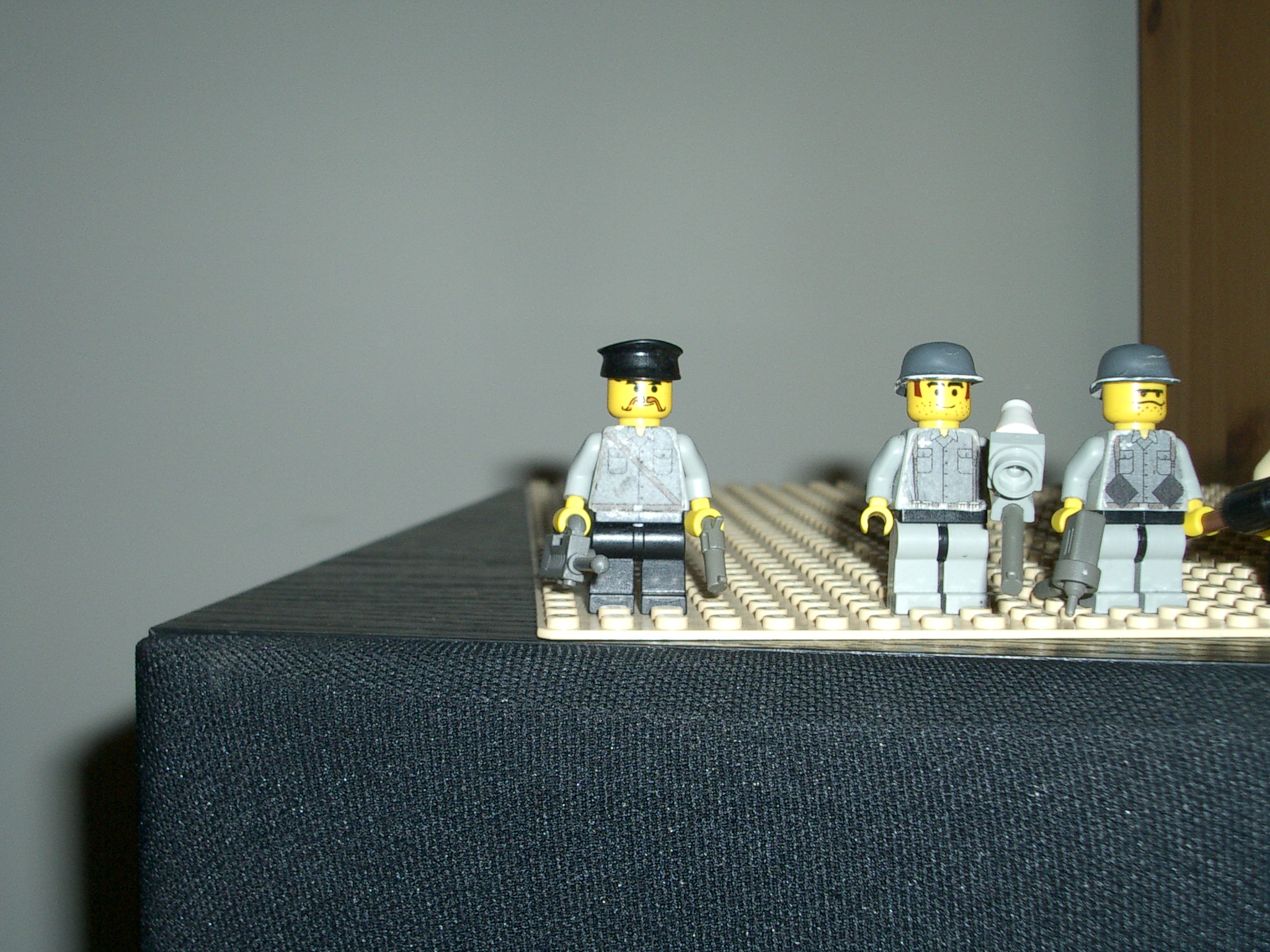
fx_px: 1798
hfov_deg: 38.9
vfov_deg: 29.7
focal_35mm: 49
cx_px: 635
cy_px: 476
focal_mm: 8.2
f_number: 3.1
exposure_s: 1/40
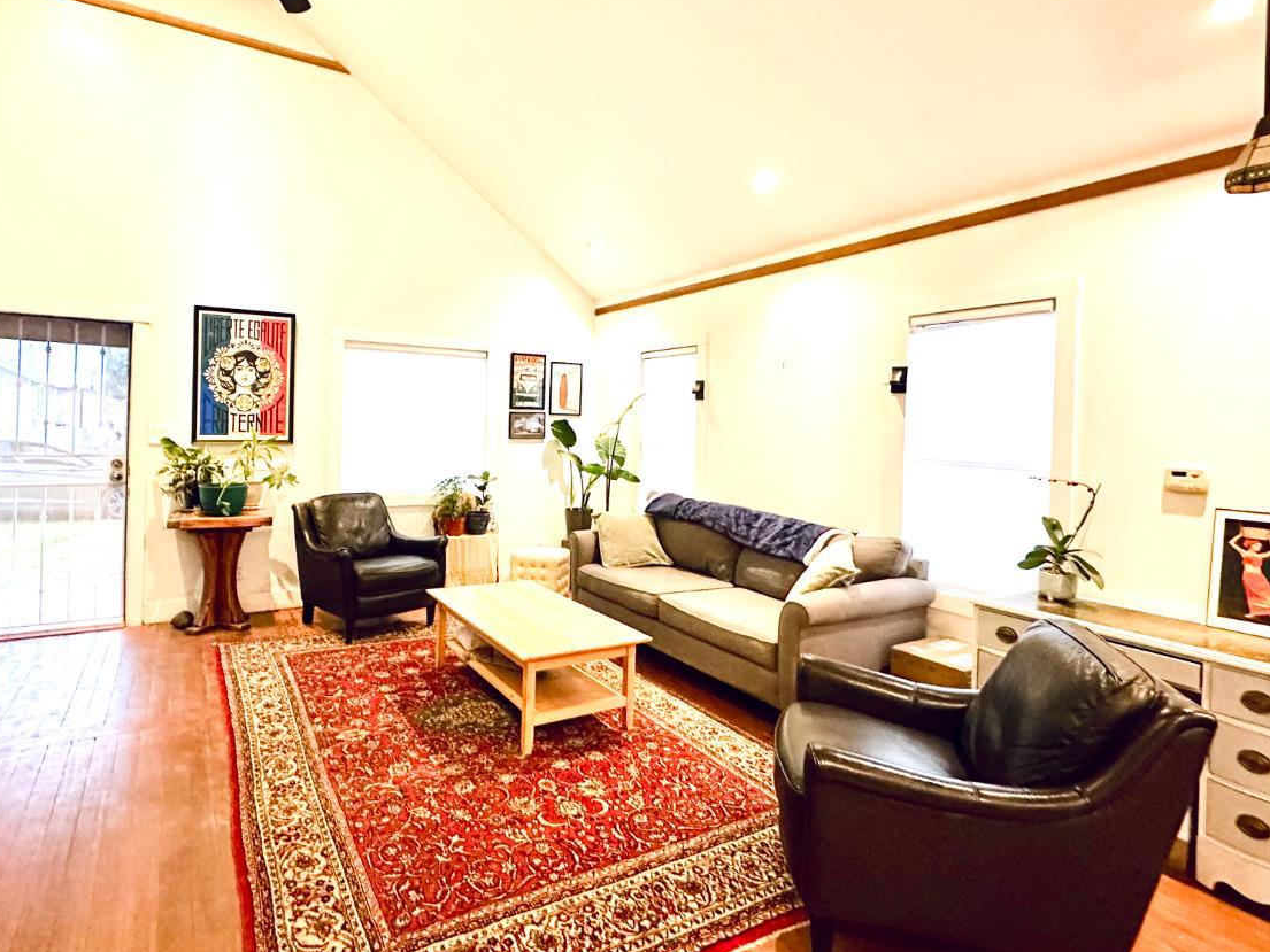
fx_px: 697
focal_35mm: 19
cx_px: 570
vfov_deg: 68.4
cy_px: 417
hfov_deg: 84.4
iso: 800
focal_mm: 2.22
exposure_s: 1/60
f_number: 2.2
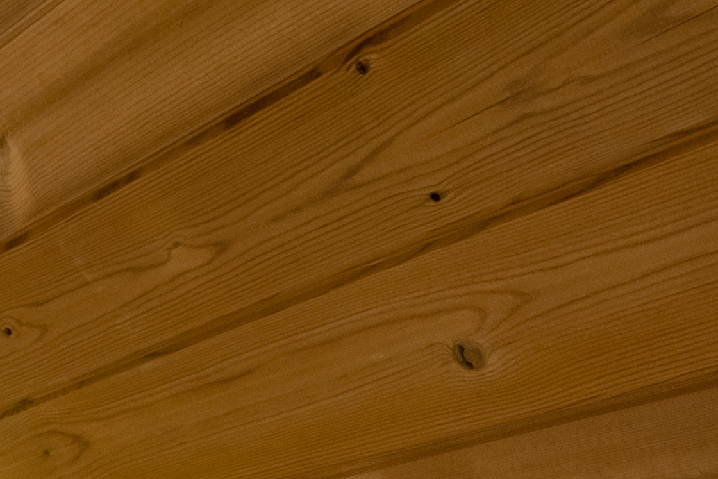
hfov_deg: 19.2
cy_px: 900
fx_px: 1536
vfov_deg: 15.0
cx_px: -605
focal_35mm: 77
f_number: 7.1
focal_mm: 8
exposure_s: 1/5
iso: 250
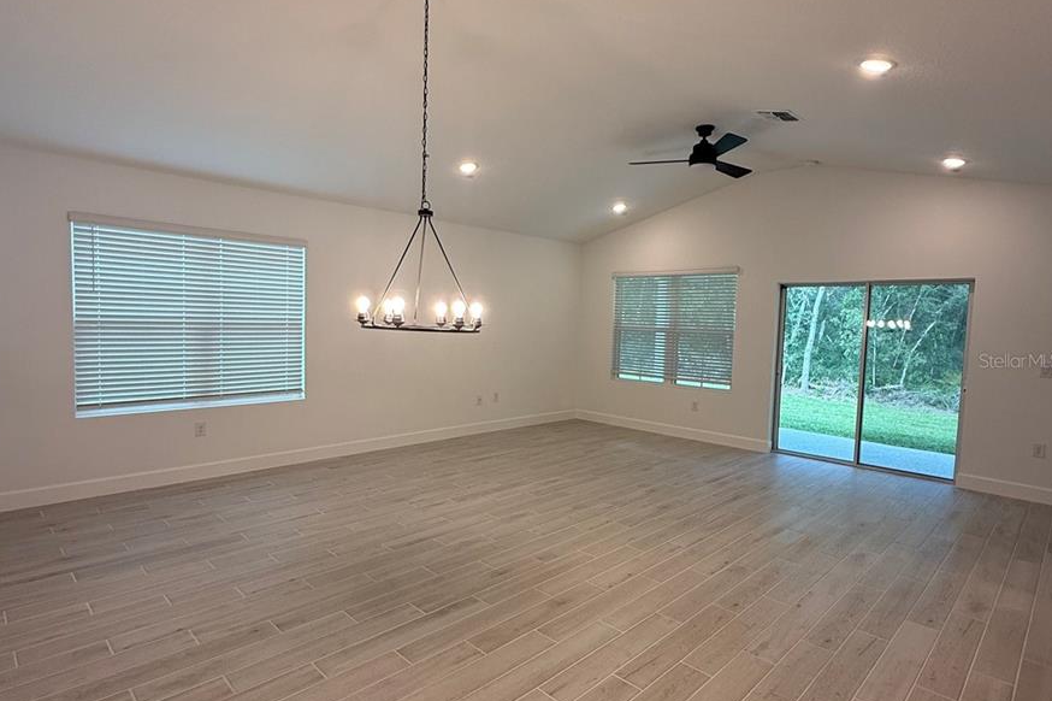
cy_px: 360
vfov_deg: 61.9
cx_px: 522
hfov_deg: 84.0
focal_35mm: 20
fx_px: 584
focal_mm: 2.22
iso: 100
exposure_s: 1/120
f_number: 2.2
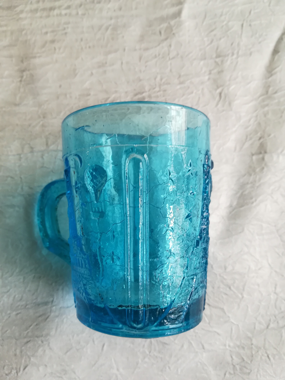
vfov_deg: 67.3
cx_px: 142
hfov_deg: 53.1
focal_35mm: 26
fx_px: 285
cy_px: 190
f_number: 2.2
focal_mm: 3.83
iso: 160
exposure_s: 1/33.3
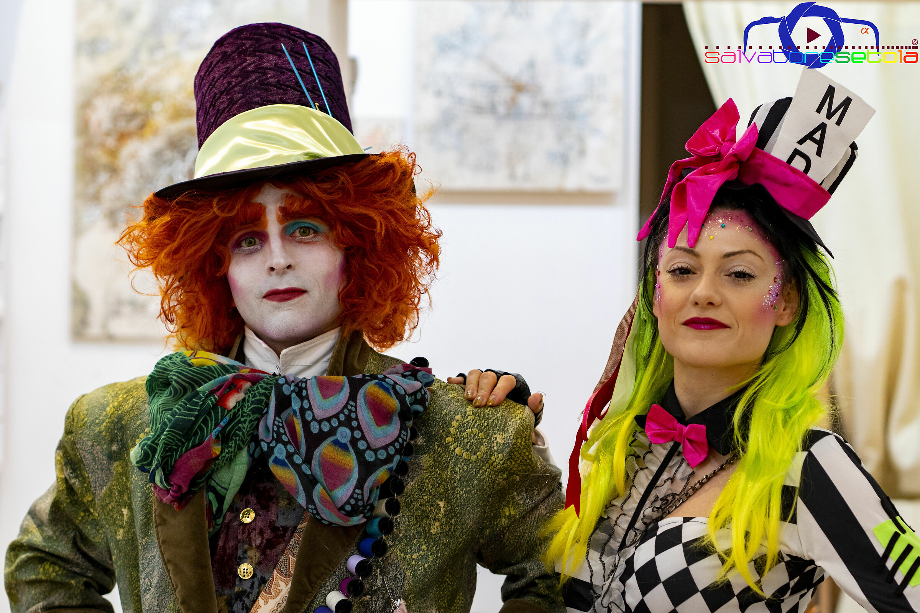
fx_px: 3258
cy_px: 306
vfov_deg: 10.8
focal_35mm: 128
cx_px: 460
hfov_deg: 16.1
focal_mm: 85
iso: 1250
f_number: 2.8
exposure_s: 1/160
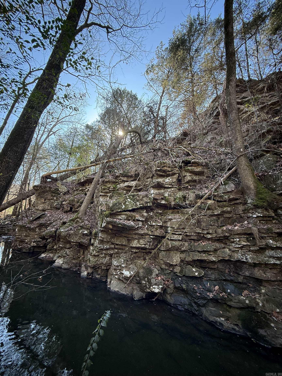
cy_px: 188
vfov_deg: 102.1
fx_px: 152
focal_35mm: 14
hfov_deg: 85.7
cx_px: 141
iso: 125
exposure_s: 1/99
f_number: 2.2
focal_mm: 2.22
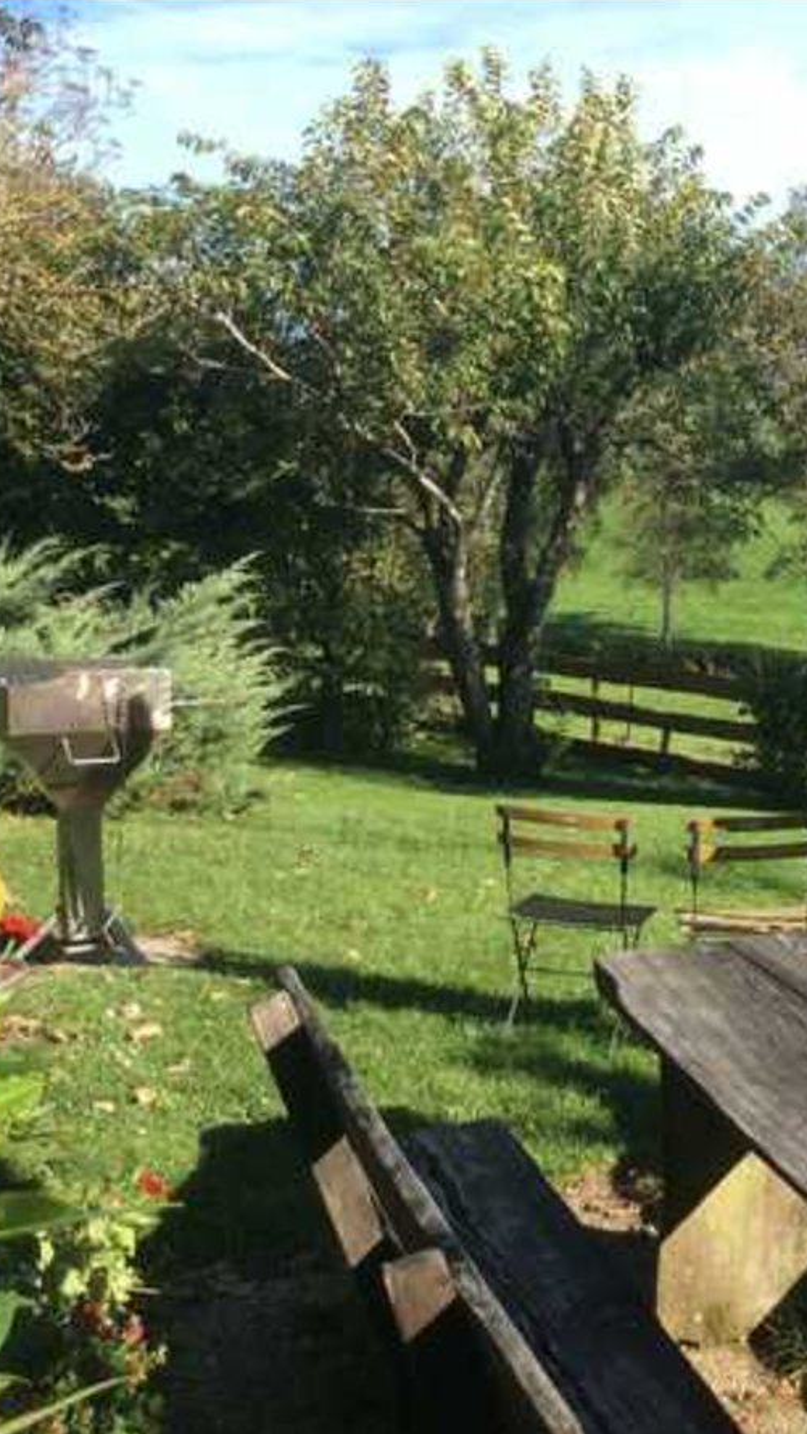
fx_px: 1787
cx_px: 923
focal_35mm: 47
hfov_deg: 23.6
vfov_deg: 43.7
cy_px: 720
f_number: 2.4
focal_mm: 3.3
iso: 32
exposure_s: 1/794
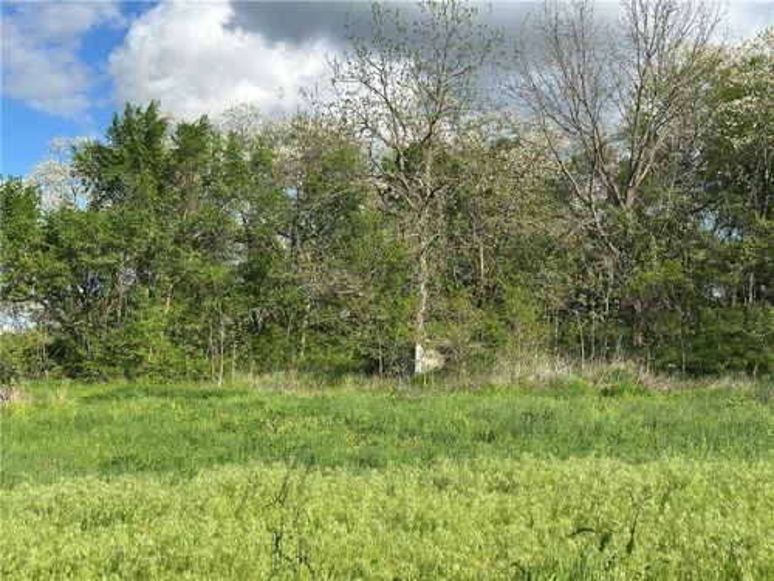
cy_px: 290
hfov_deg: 39.7
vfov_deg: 30.3
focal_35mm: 48
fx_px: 1073
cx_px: 387
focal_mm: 6.86
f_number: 1.78
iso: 100
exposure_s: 1/4184
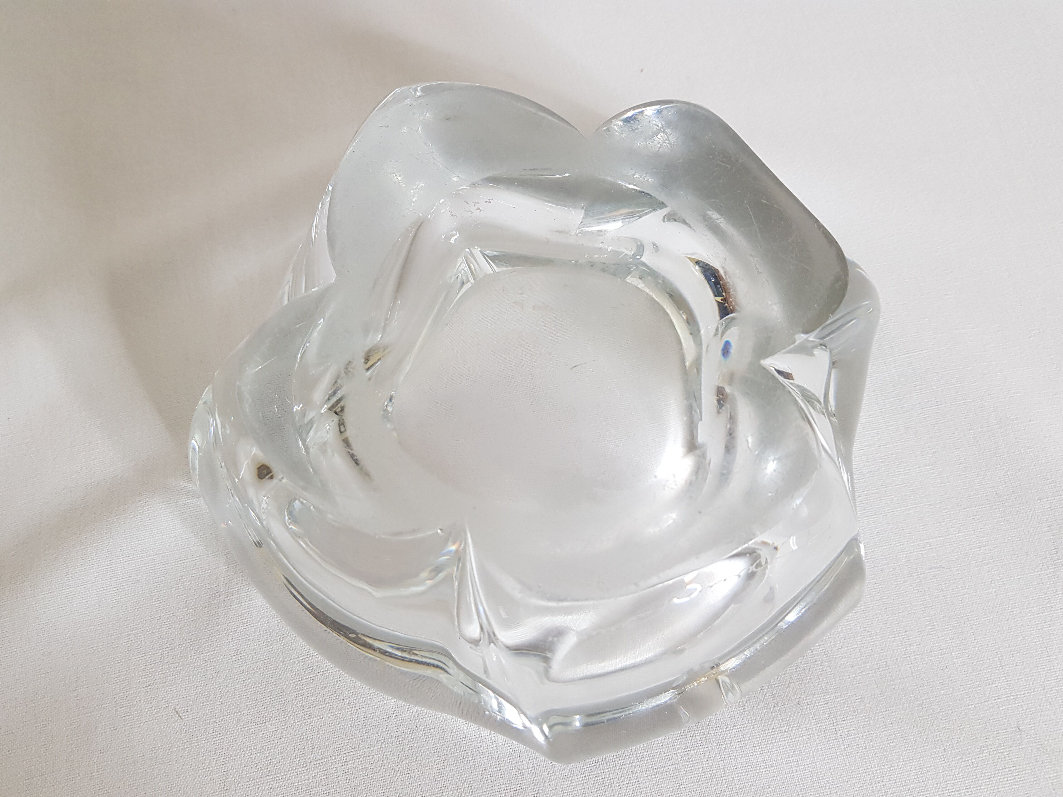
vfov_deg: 53.1
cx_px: 532
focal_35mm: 26
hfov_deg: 67.3
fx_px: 798
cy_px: 398
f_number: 1.7
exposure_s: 1/50
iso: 125
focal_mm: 4.2
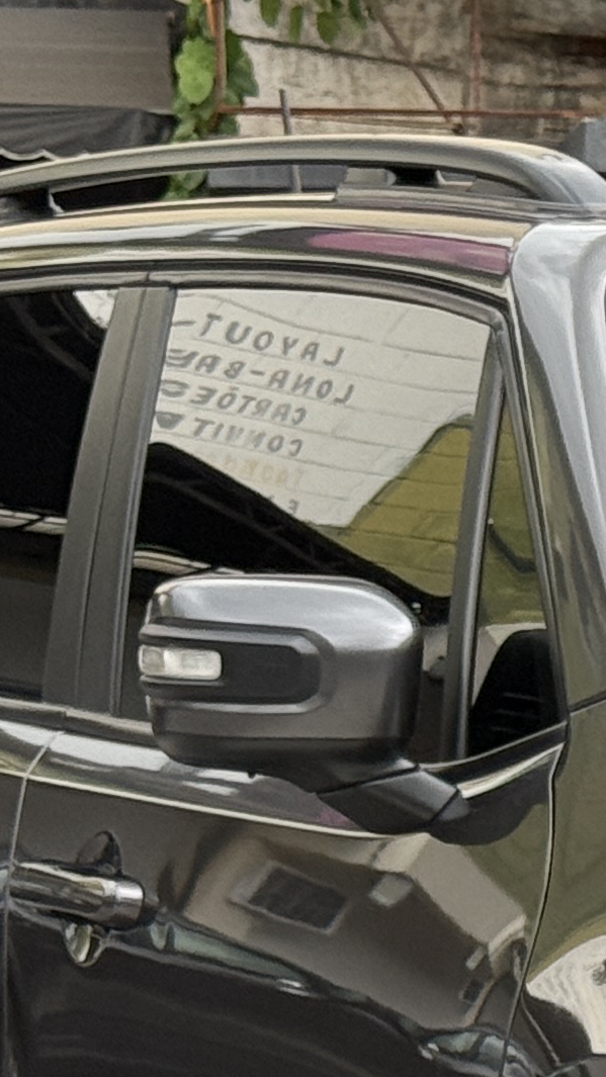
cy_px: 994
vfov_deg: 10.8
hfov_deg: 6.0
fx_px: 5657
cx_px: 1194
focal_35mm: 198
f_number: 1.78
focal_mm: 6.76
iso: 100
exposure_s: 1/69
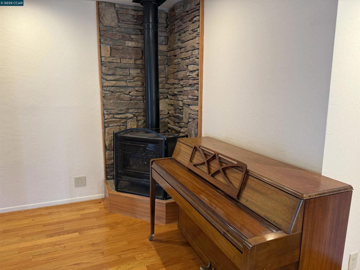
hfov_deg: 71.6
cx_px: 180
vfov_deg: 56.8
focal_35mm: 24
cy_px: 135
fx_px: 250
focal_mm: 6.76
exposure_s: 1/60
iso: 160
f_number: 1.78
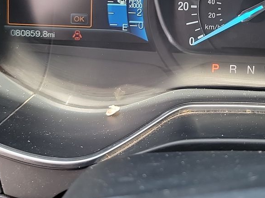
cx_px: 199
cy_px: 30
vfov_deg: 21.9
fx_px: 505
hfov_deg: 29.0
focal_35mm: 66
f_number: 1.8
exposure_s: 1/59
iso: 105
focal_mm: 6.7
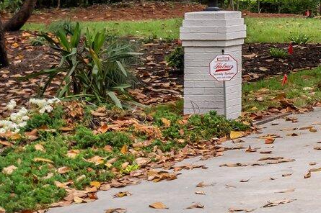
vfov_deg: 8.9
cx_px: 732
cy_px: -78
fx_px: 1354
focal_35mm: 152
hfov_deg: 11.5
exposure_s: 1/800
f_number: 4
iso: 200
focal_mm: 33
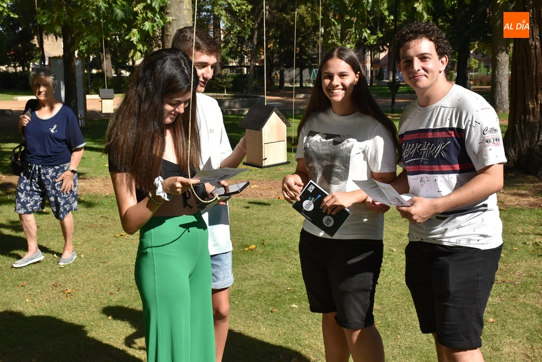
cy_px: 181
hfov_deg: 41.1
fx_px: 723
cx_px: 271
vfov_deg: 28.1
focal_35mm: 48
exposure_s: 1/400
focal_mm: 32
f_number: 10
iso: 200
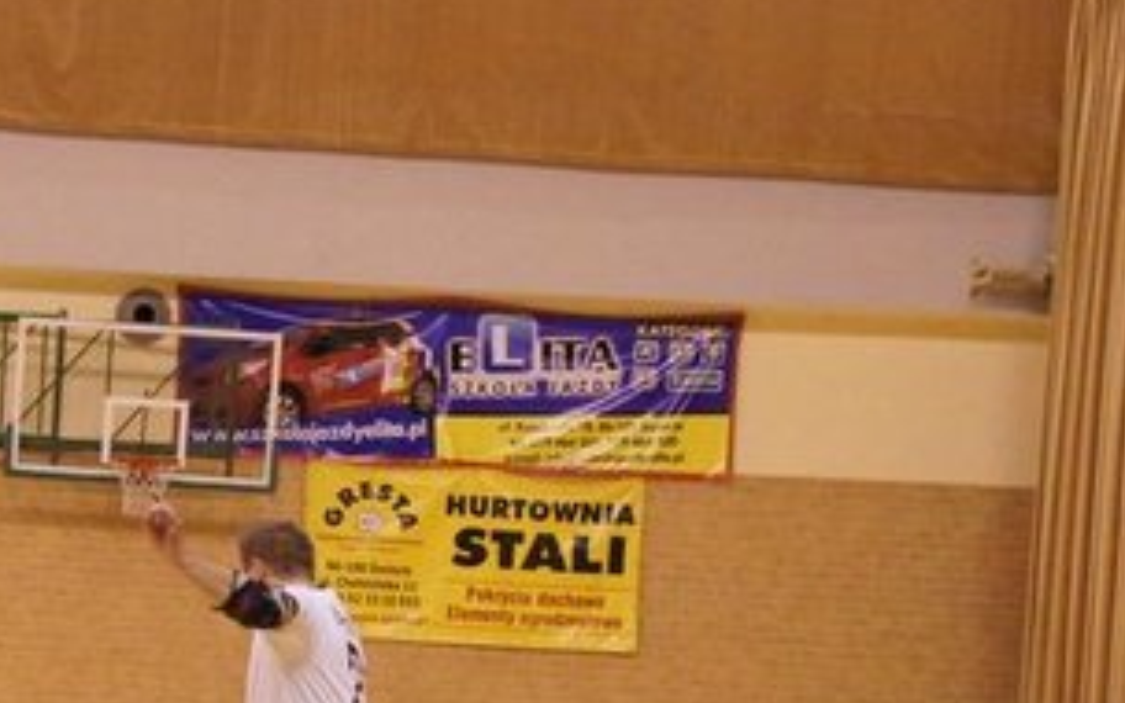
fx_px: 3005
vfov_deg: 13.1
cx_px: -4
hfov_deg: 20.5
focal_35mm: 98
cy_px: 773
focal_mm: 30
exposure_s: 1/400
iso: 6400
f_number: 7.1
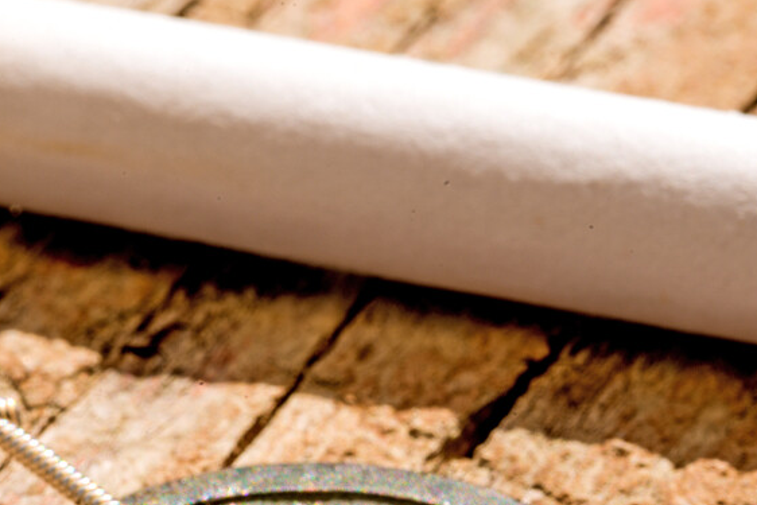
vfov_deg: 5.7
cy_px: 465
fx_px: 5027
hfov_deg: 8.6
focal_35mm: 239
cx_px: 497
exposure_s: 1/13
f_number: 36
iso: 50
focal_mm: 105
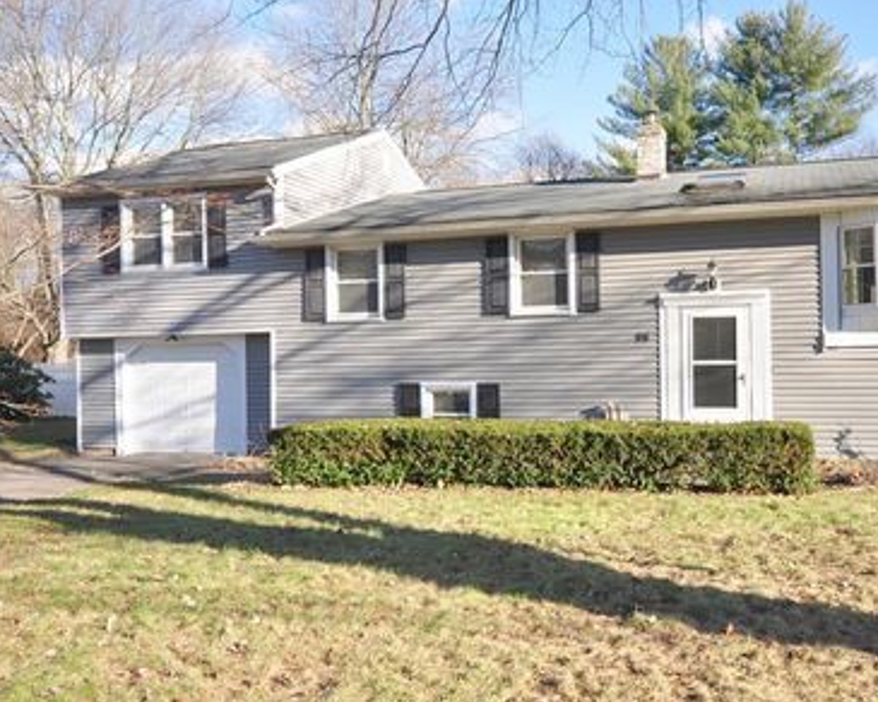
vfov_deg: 53.1
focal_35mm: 27
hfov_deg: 62.6
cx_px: 577
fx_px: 702
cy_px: 317
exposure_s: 1/500
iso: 400
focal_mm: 14
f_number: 6.3
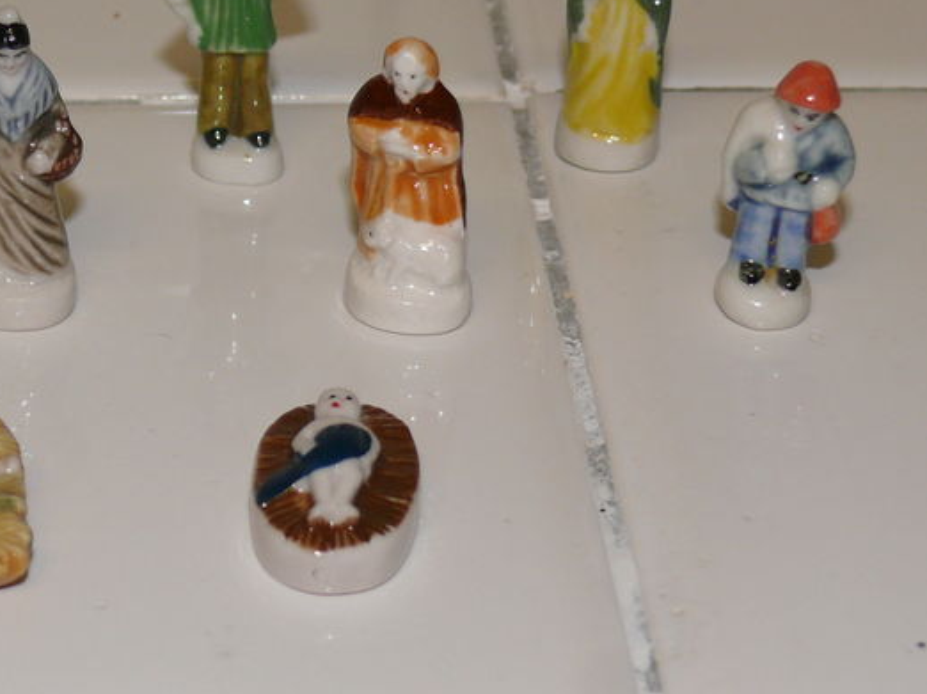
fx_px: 3078
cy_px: 254
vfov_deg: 12.9
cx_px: 52
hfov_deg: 16.8
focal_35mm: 115
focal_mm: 10.8
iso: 100
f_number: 3.2
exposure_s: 1/30
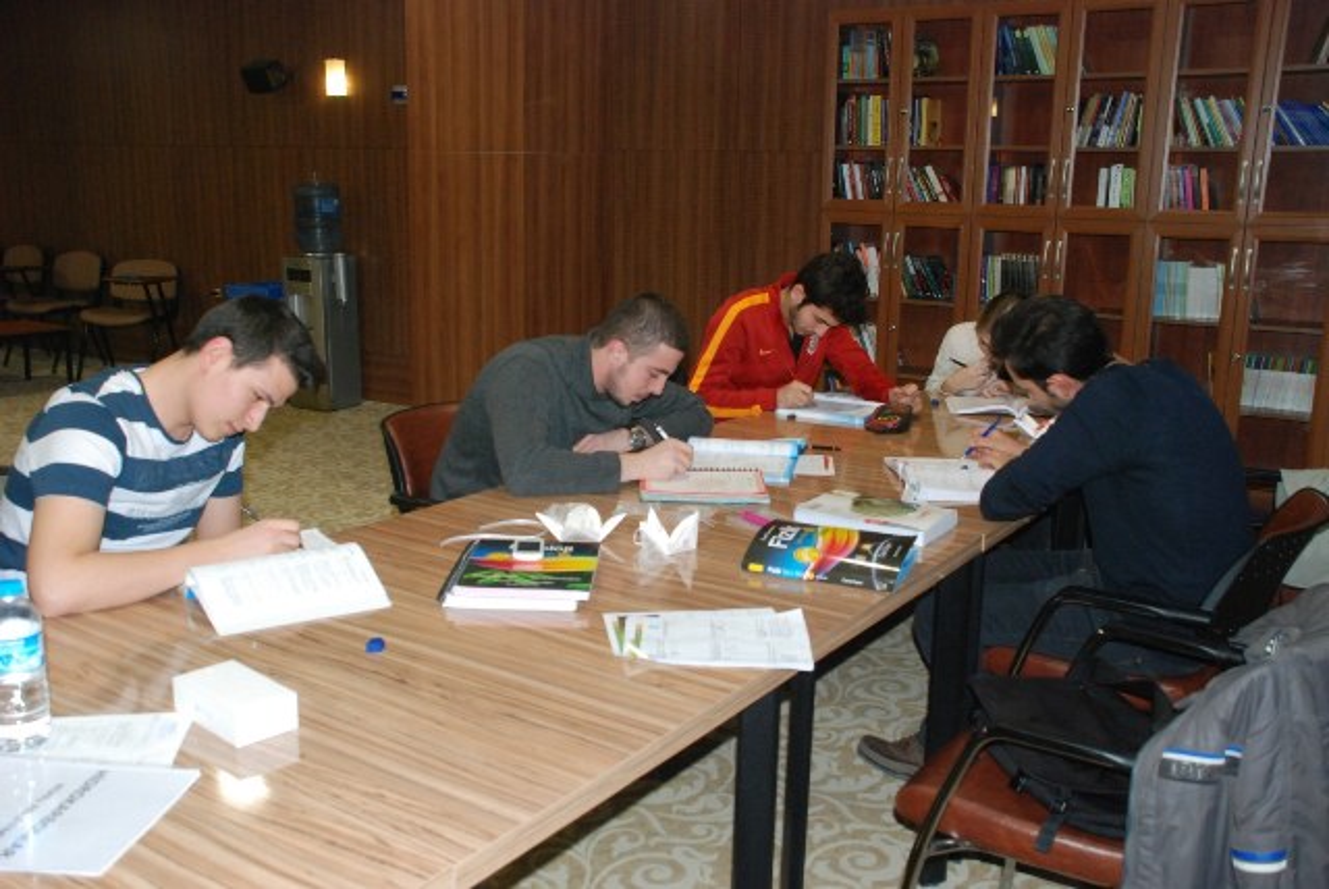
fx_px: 1219
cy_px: 444
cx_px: 664
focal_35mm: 33
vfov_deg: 40.0
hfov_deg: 57.2
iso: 1000
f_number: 5
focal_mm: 22
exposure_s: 1/60
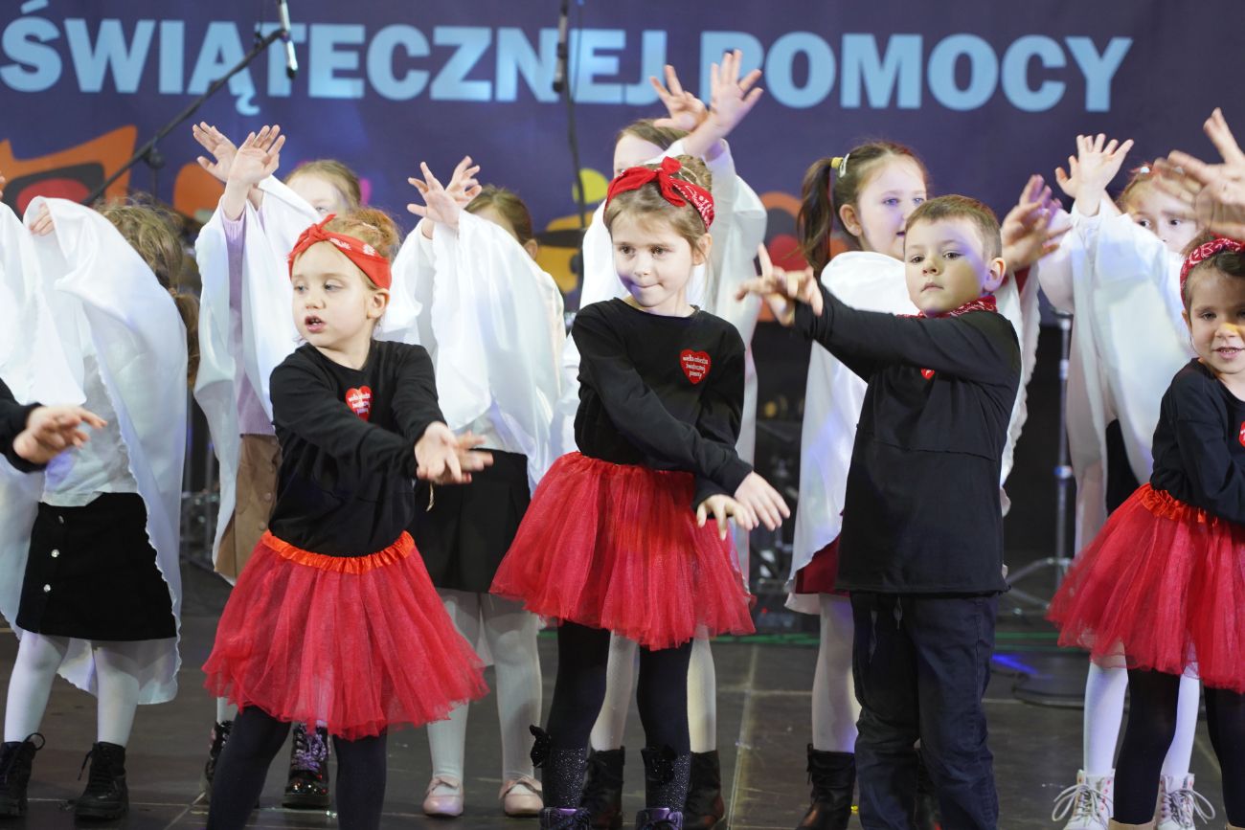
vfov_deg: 13.0
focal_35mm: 105
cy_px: 415
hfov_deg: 19.5
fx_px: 3631
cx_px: 622
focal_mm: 105
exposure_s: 1/100
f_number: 4.5
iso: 2000
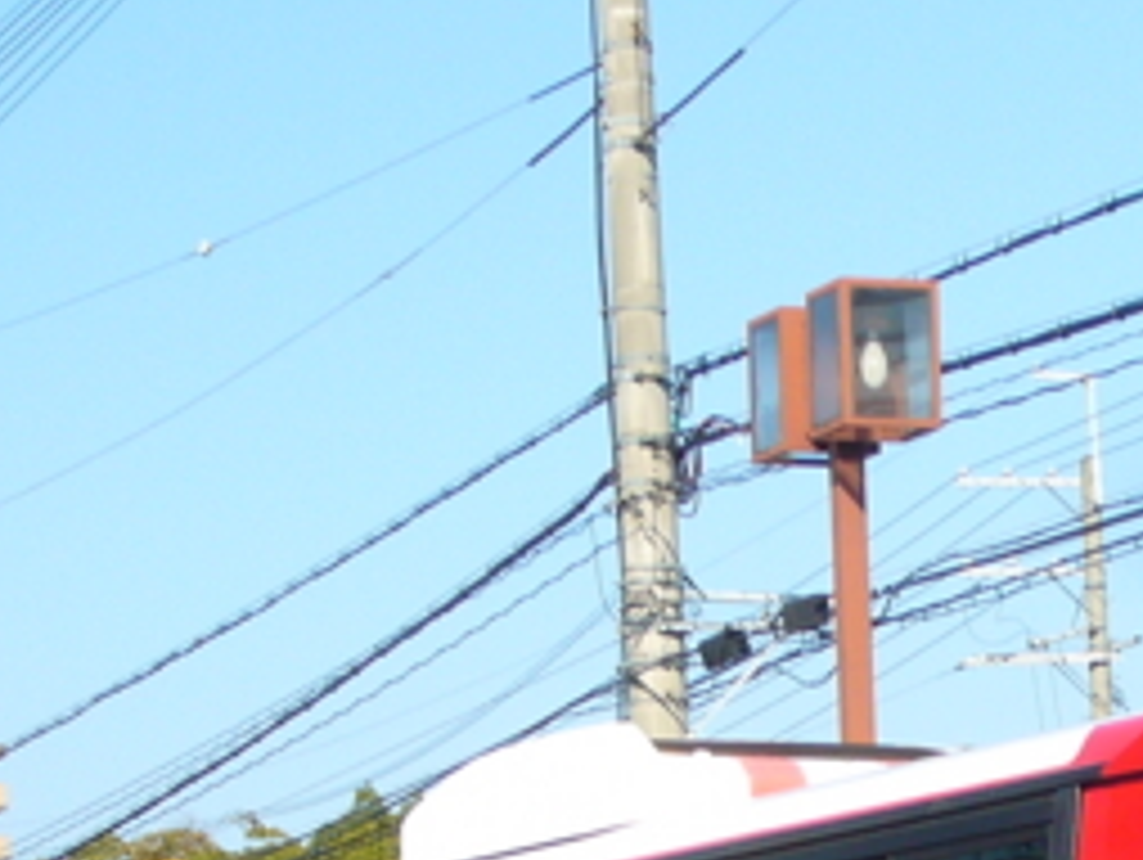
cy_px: 1256
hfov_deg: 9.2
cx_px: 1246
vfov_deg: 6.9
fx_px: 7073
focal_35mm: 214
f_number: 4.3
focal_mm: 11.2
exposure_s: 1/500
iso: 80
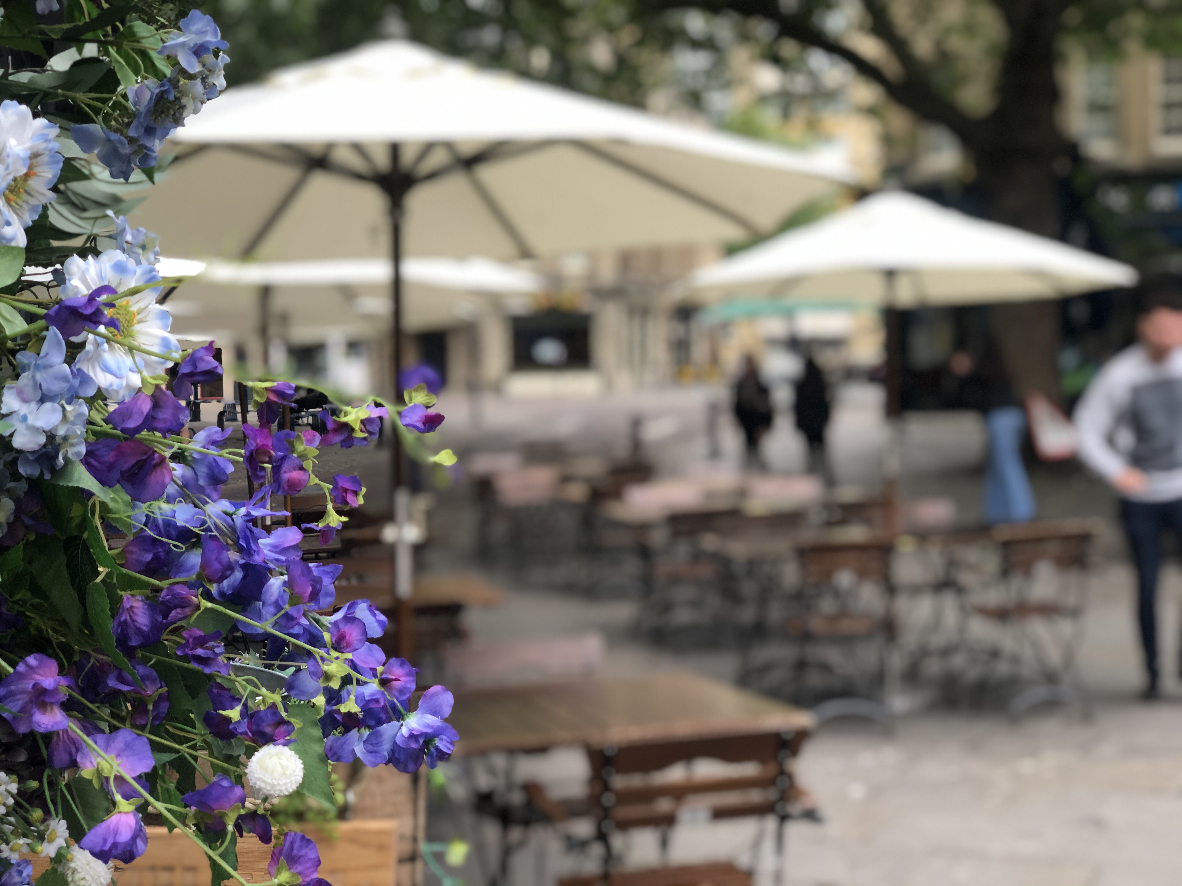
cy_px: 443
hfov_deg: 36.8
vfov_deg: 28.0
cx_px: 591
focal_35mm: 52
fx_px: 1776
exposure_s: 1/58
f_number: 2.4
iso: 40
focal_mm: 6
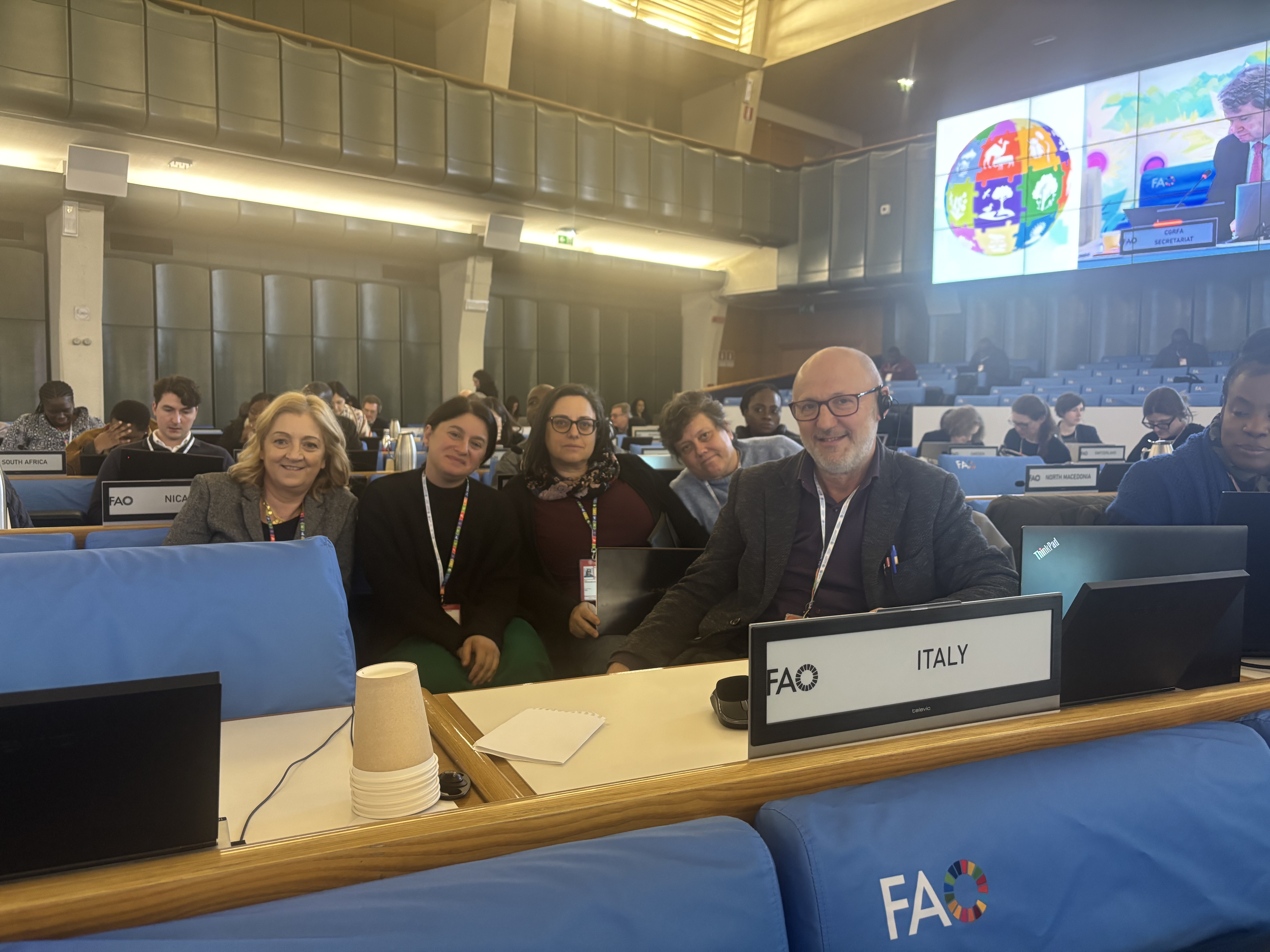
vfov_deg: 53.1
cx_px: 635
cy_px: 476
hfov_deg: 67.3
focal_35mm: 26
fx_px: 954
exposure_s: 1/52
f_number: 1.6
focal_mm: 5.96
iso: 320
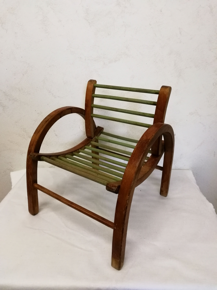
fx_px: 201
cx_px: 108
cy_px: 145
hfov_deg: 56.8
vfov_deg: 71.6
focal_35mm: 24
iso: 80
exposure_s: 1/50
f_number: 2.2
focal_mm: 2.38
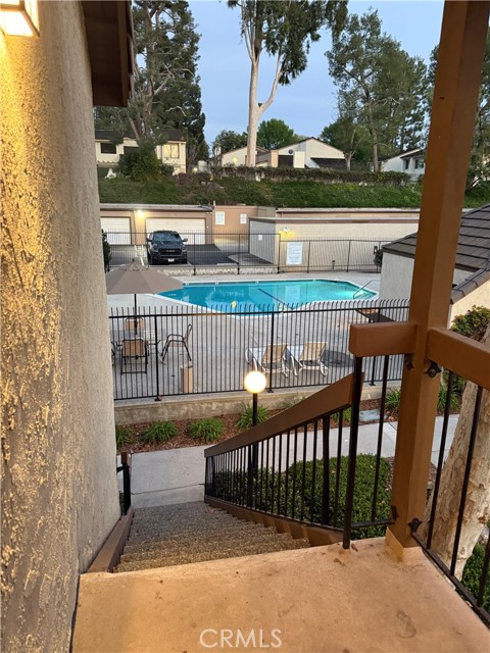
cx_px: 245
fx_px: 453
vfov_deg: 71.6
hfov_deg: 56.8
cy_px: 326
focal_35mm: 24
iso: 640
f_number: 1.78
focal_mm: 6.76
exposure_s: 1/40
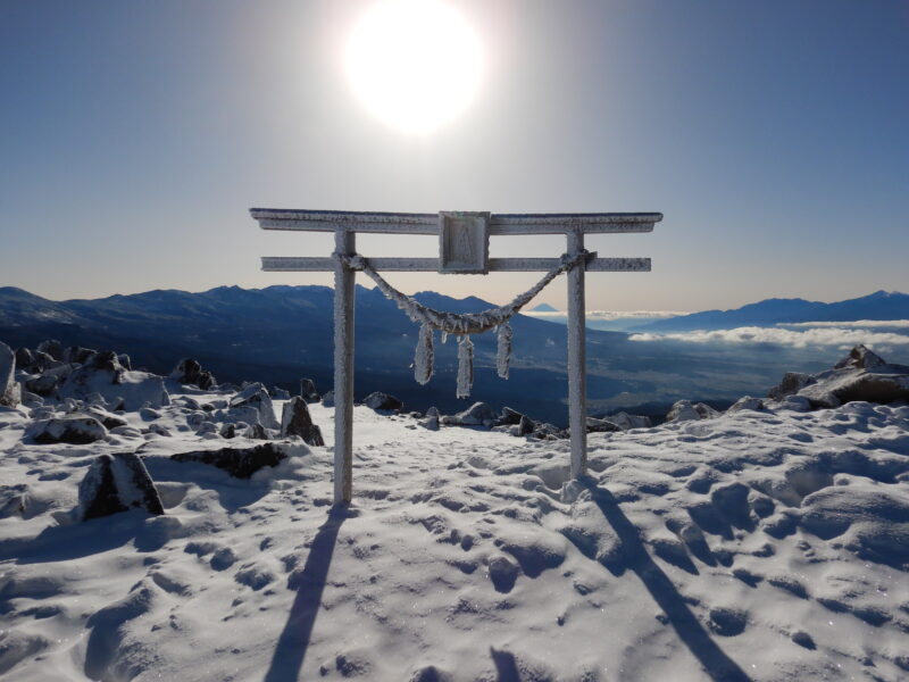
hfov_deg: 71.6
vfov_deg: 56.8
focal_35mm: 24
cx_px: 454
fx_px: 630
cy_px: 341
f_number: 8.2
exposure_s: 1/1000
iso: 125
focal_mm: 4.3
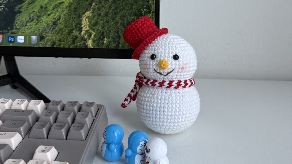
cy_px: 36
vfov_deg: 32.9
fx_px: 271
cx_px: 146
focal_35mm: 35
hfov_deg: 56.6
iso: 160
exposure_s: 1/121
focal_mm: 6.76
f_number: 1.78
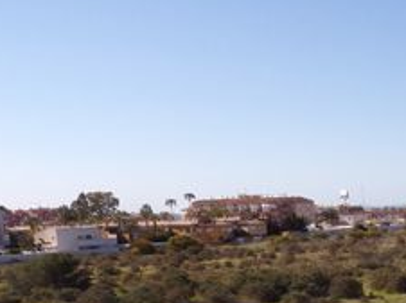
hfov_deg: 23.0
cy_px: 310
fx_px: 879
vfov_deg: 19.0
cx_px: 534
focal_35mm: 75
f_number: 5.8
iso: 80
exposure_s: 1/400
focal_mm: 4.3
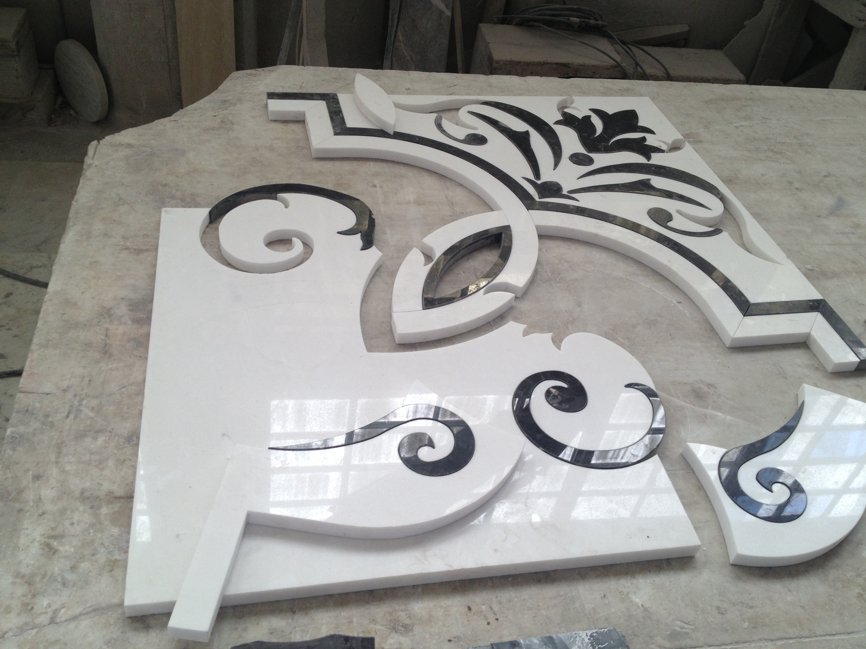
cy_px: 324
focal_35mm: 35
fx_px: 876
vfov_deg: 40.7
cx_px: 433
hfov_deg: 52.6
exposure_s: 1/179
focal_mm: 4.28
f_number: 2.4
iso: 50
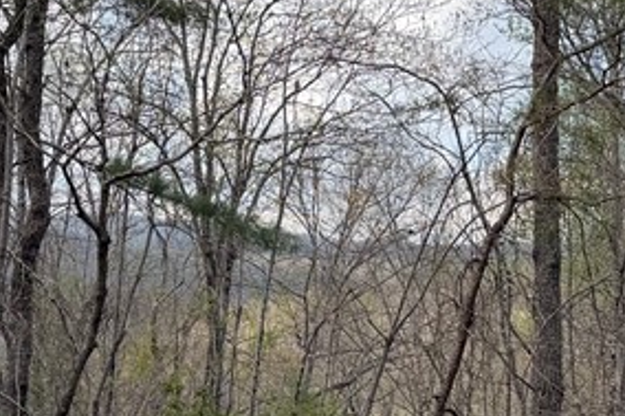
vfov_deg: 15.1
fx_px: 1562
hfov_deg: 22.6
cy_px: 143
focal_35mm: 90
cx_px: 312
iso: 80
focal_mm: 6.76
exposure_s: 1/2445
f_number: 1.78
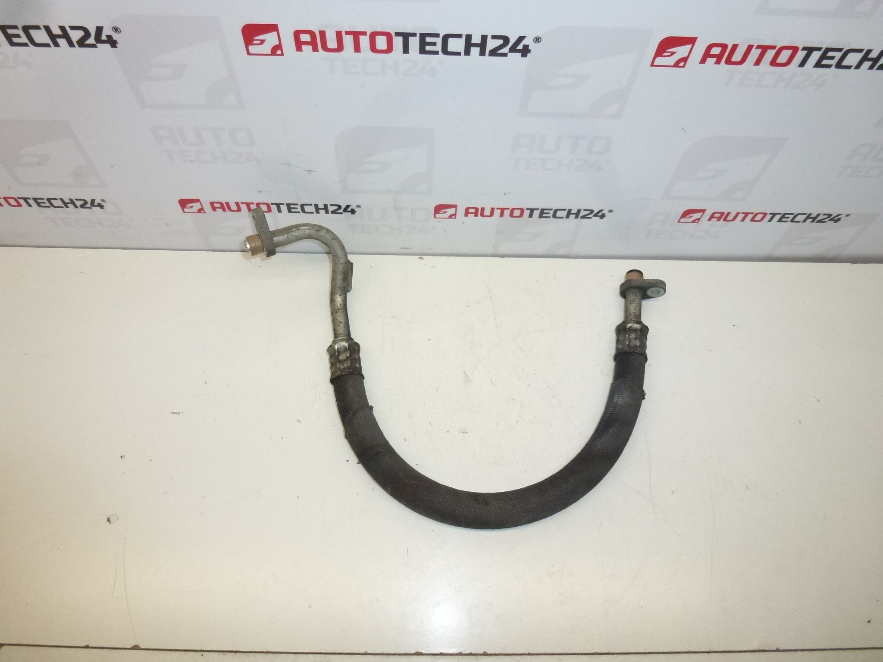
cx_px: 442
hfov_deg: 71.6
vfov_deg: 56.8
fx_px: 612
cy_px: 331
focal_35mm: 24
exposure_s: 1/640
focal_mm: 4.3
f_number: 3.3
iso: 400
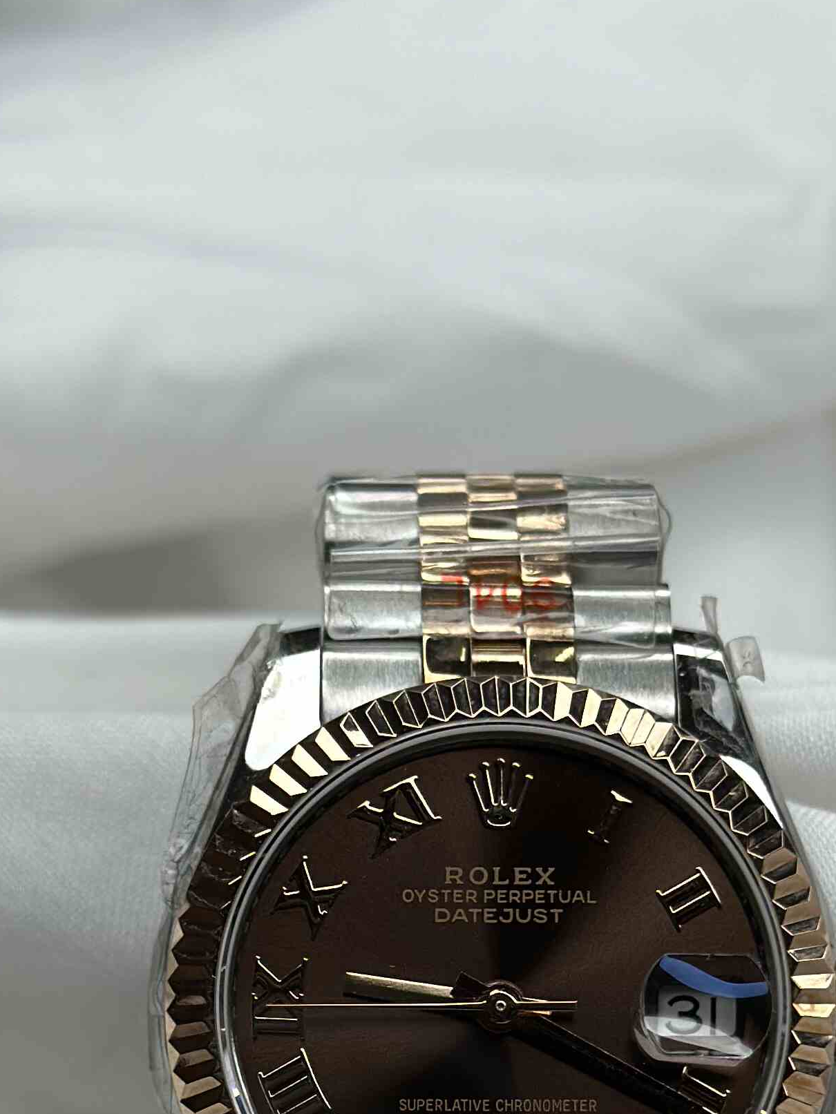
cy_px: 997
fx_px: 3864
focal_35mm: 120
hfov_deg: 12.3
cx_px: 517
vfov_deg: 16.2
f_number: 1.78
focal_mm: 6.86
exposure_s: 1/971
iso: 80
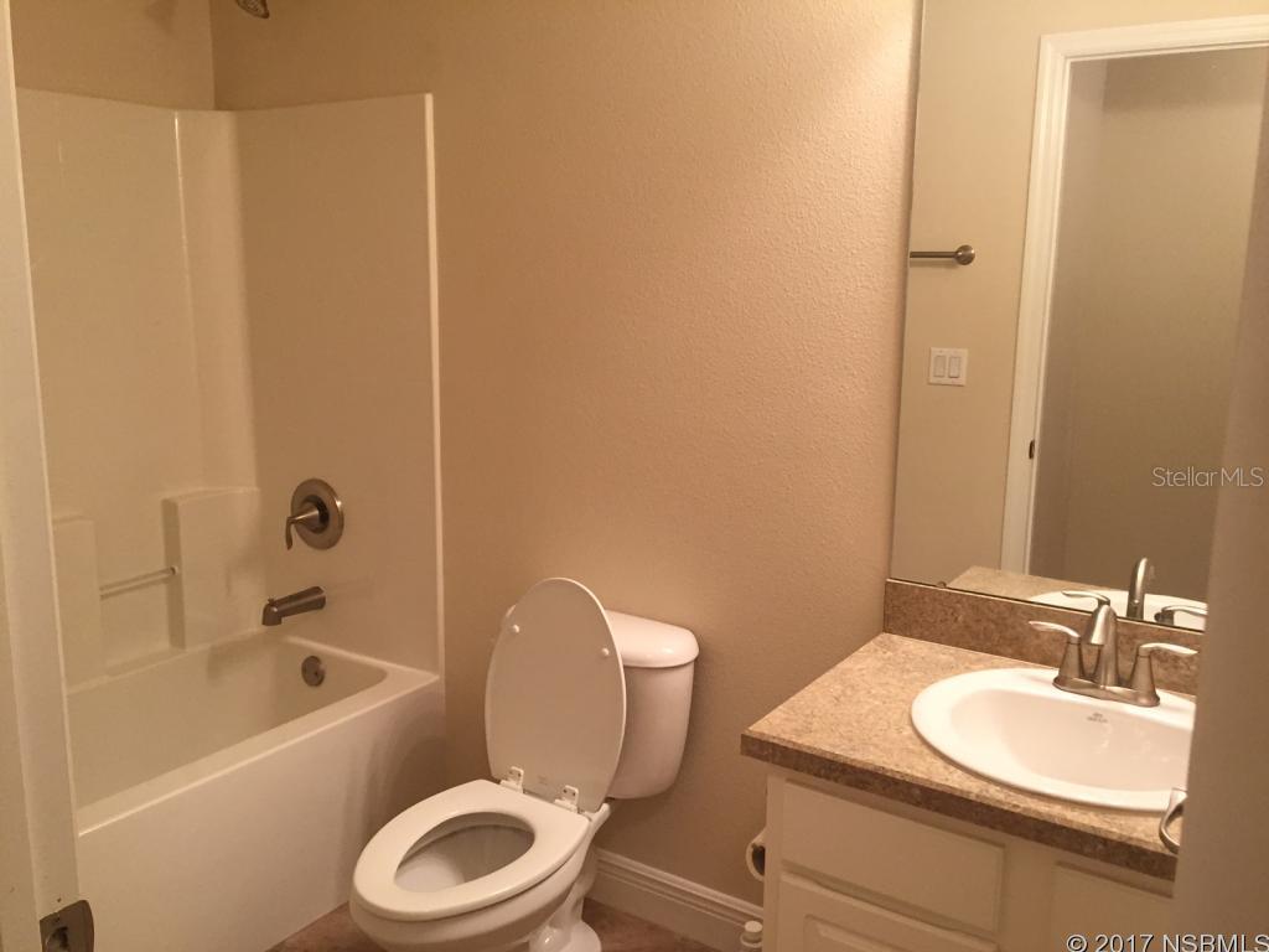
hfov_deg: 61.7
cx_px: 634
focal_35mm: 29
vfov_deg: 48.2
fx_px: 1063
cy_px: 476
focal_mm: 4.15
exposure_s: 1/30
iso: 50
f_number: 2.2
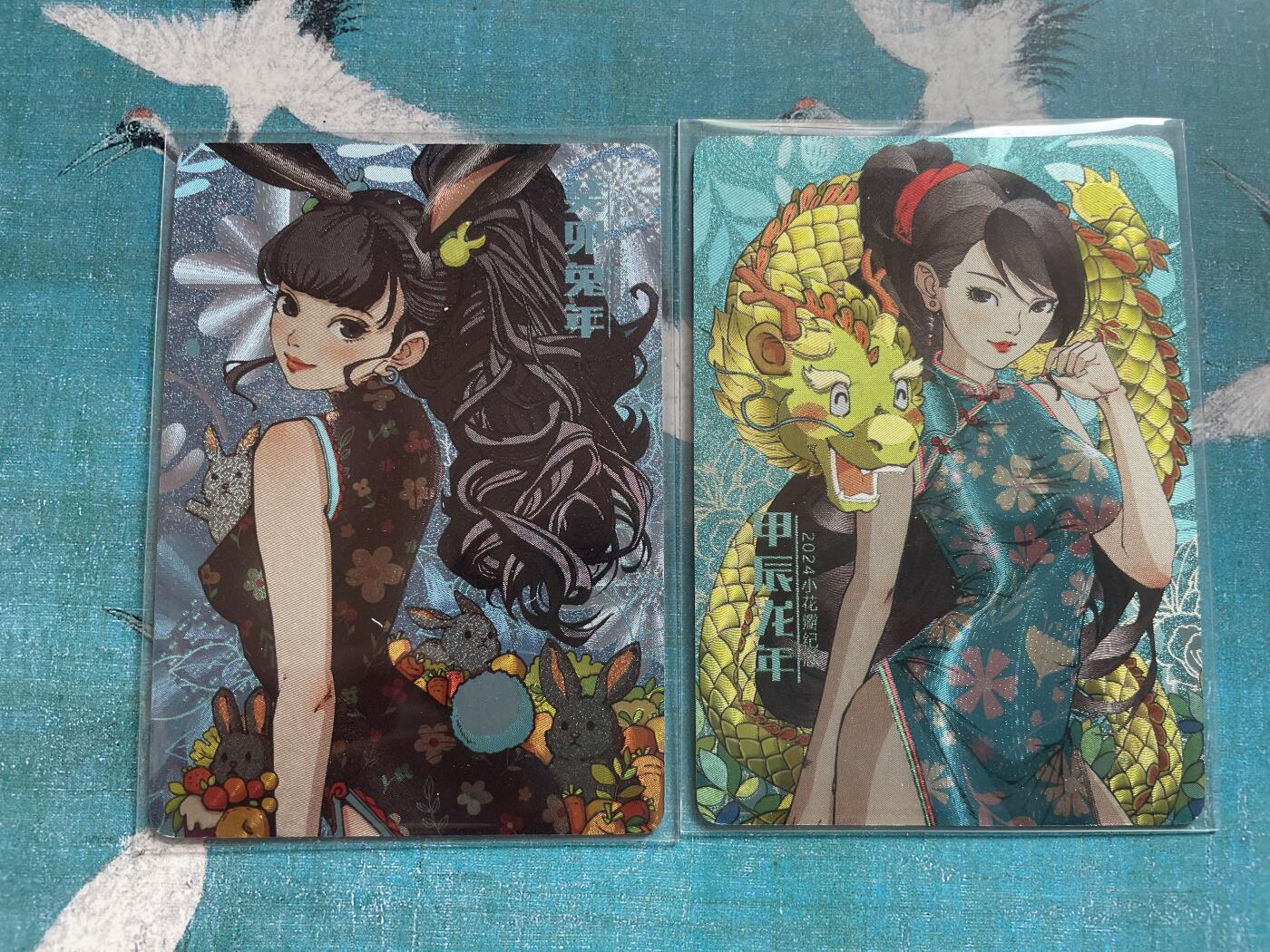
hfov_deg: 67.3
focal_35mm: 26
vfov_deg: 53.1
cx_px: 635
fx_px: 954
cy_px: 476
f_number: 1.6
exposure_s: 1/121
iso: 100
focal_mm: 4.2
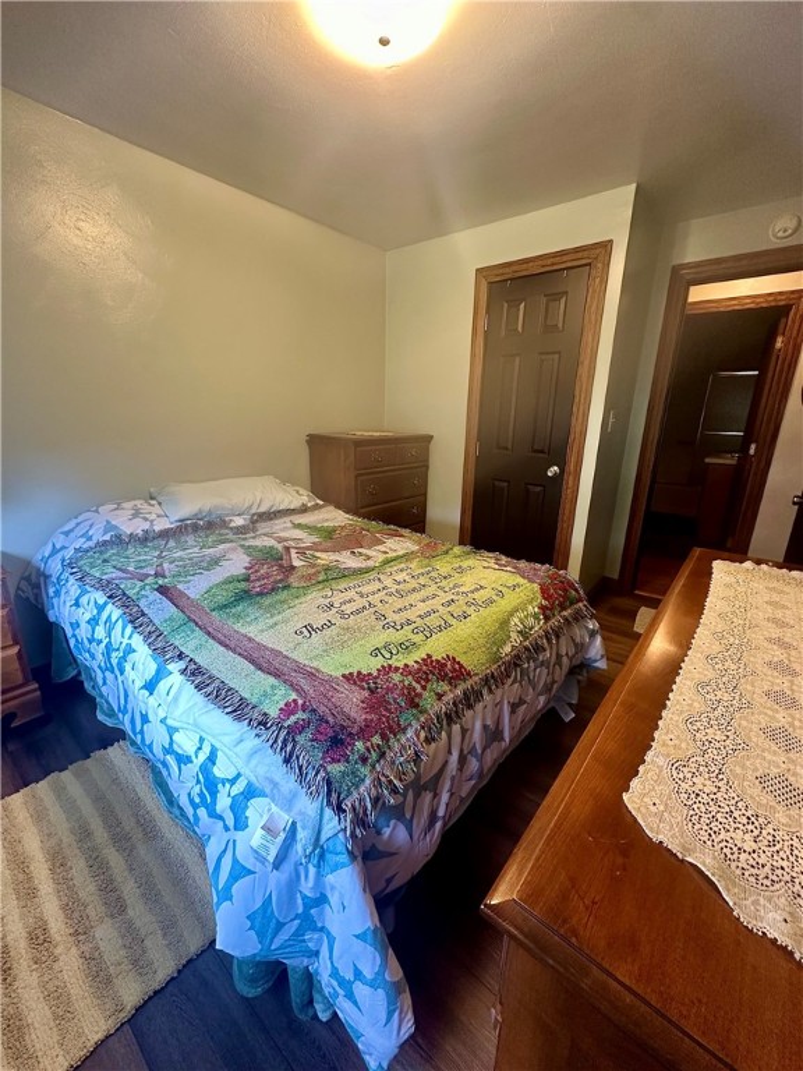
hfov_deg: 85.7
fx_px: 433
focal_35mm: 14
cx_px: 402
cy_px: 536
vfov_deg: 102.1
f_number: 2.2
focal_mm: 2.22
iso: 200
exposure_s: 1/60
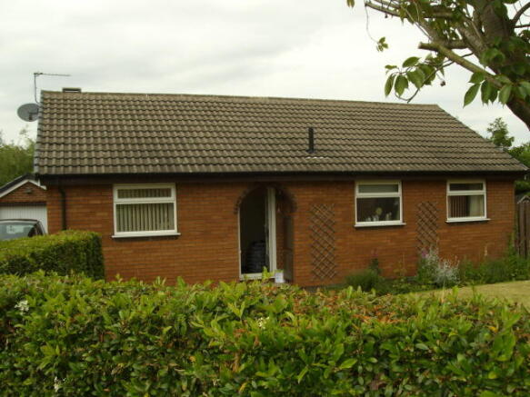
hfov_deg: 51.4
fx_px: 551
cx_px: 265
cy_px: 198
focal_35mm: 36
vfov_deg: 39.6
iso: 80
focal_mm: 6
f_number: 4.8
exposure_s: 1/400
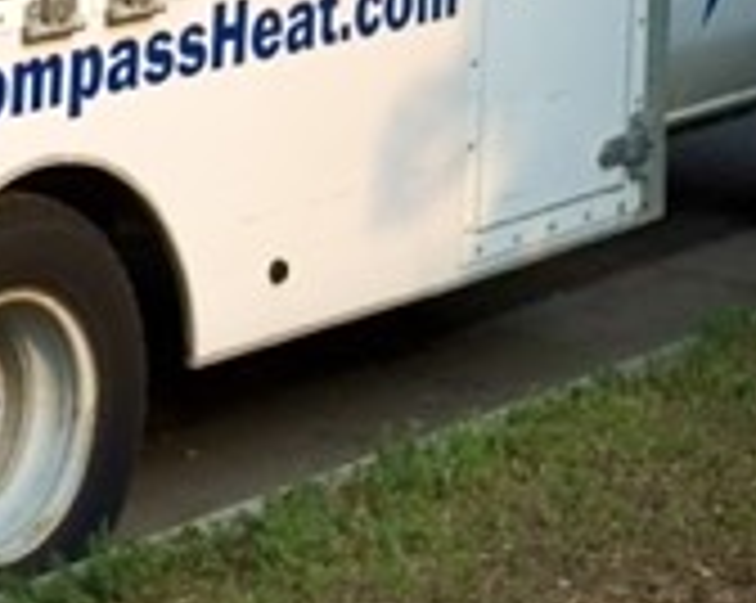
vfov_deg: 8.4
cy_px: -317
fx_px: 4000
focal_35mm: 179
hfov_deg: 10.6
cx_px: -108
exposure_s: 1/4000
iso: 500
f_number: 1.8
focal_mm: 50
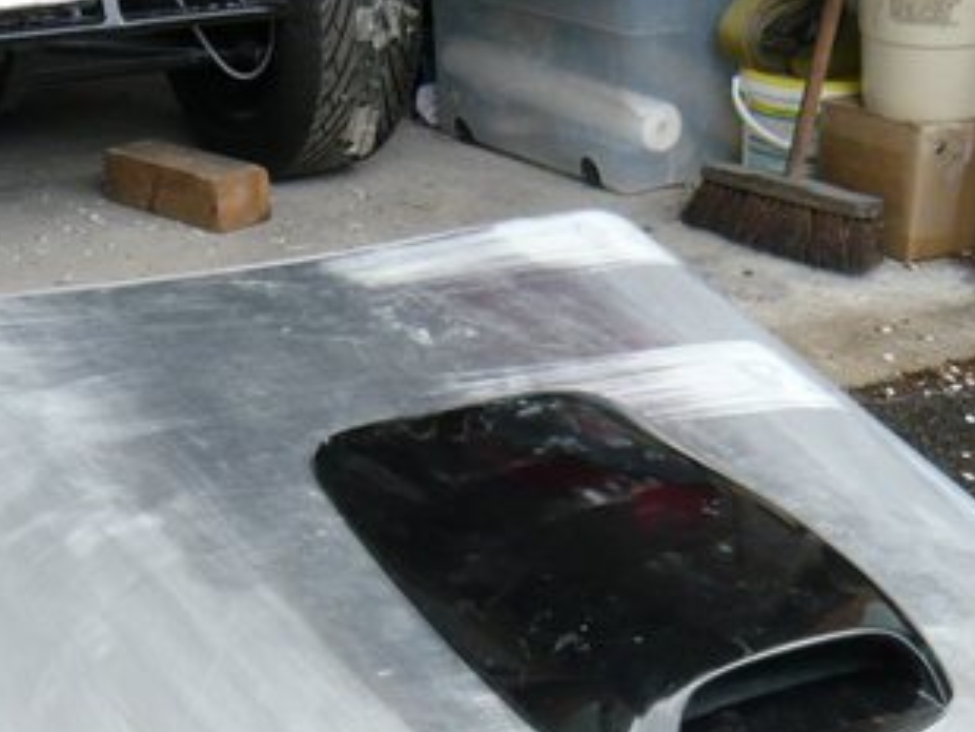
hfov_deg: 33.2
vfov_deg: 24.3
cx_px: 530
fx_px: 1634
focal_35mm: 58
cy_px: 697
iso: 100
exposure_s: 1/125
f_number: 2.8
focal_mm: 4.6
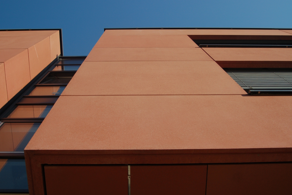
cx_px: 144
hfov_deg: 45.4
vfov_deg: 31.2
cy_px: 98
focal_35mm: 43
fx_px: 349
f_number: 5
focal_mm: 28
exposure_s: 1/1000
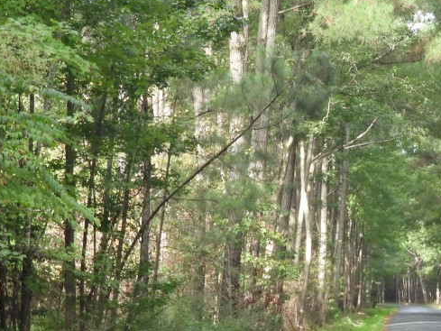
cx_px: 451
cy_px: 315
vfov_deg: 7.2
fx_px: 2625
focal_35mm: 206
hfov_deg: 9.5
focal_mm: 12.5
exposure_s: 1/60
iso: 100
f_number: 4.5
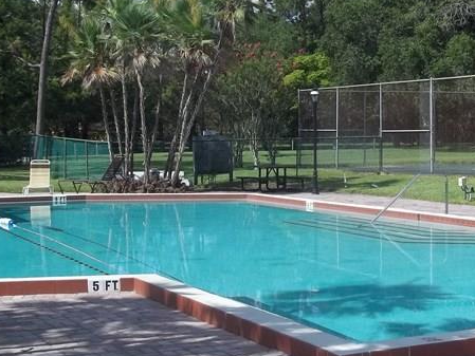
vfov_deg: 20.2
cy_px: 175
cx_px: 396
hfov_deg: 26.1
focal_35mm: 73
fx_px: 1002
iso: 64
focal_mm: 5.7
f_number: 8.8
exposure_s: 1/160
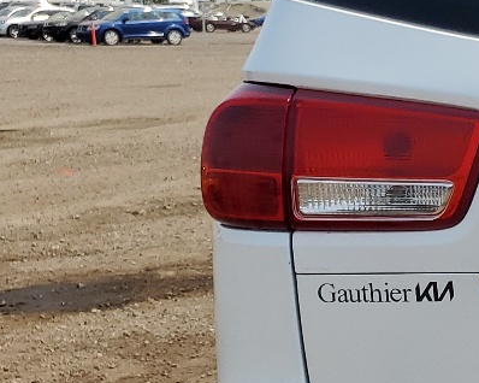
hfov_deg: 15.9
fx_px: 1445
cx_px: 876
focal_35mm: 102
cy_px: 272
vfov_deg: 15.0
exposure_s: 1/5000
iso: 50
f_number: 1.5
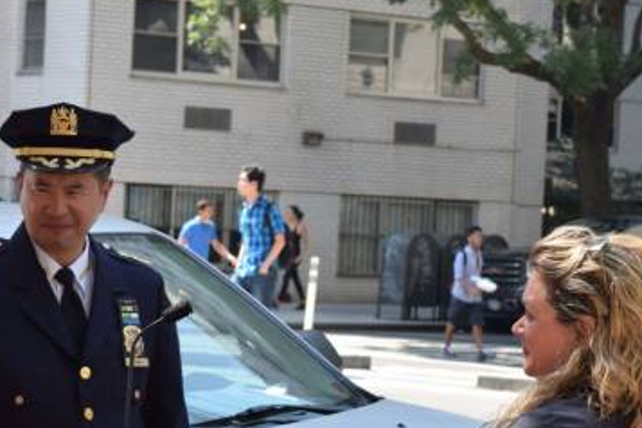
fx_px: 2673
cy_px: 254
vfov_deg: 9.2
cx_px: 273
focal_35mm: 150
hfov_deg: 13.7
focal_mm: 55
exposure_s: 1/250
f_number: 8
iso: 320
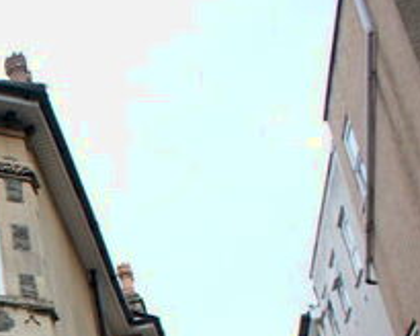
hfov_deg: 20.7
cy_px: 402
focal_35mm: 77
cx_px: -227
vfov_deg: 18.8
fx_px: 957
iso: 200
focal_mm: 16
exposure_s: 1/80
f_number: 4.5
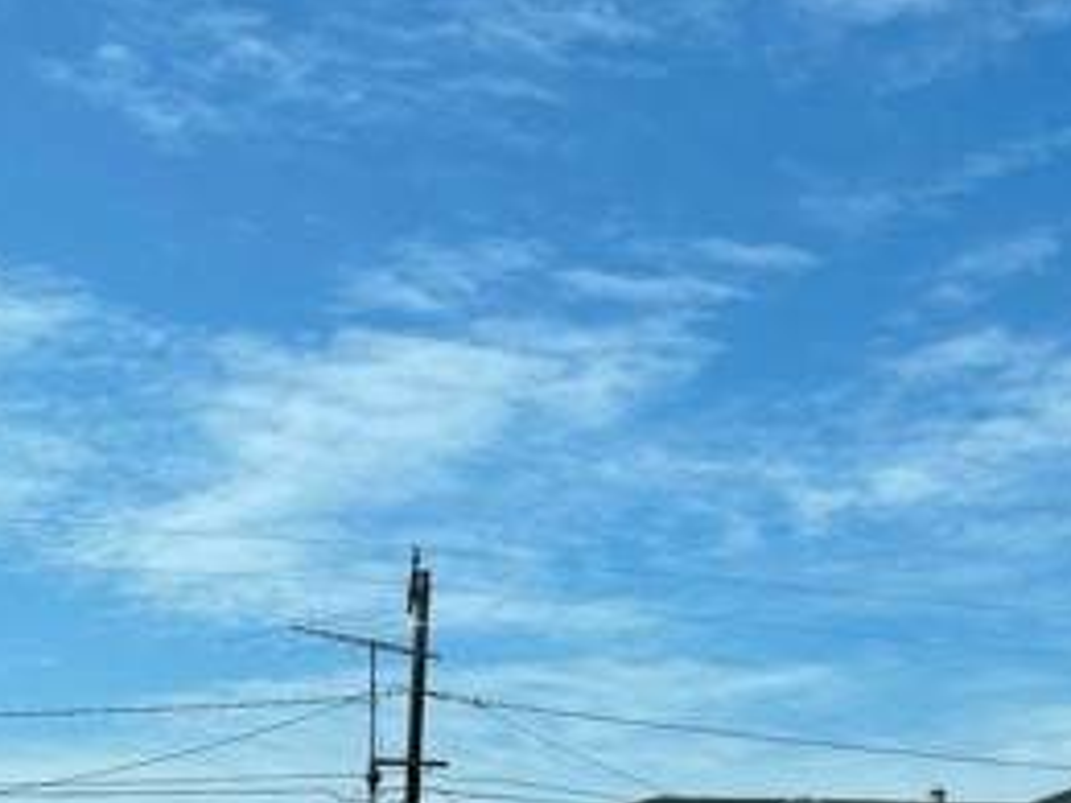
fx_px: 1980
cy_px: 902
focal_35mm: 64
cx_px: 1096
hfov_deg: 28.2
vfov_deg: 21.6
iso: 32
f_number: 1.6
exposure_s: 1/3788
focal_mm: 5.1
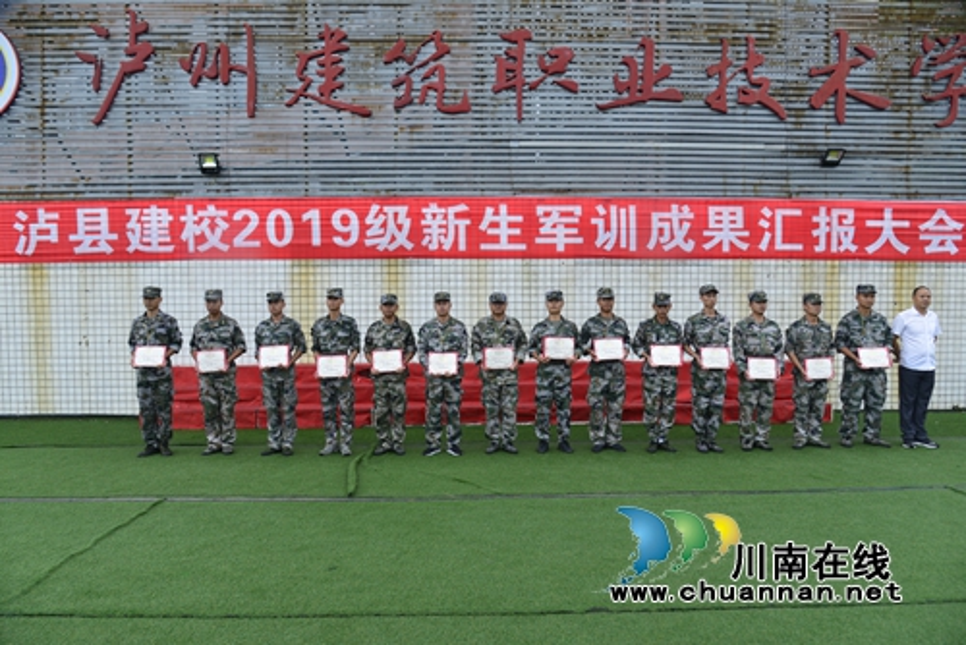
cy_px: 322
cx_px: 483
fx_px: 644
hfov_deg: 73.7
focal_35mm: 24
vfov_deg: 53.2
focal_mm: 24
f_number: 7.1
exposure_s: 1/200
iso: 500
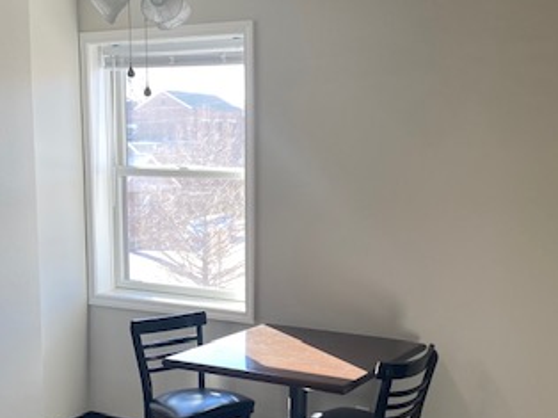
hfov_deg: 36.2
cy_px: 270
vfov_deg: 27.4
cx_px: 283
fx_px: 854
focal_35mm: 53
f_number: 1.8
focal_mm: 4.25
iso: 80
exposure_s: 1/120
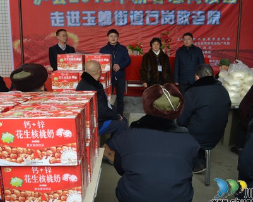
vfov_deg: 42.2
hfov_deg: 51.5
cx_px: 138
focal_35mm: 35
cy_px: 103
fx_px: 262
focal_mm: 20
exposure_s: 1/125
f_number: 5.6
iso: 220
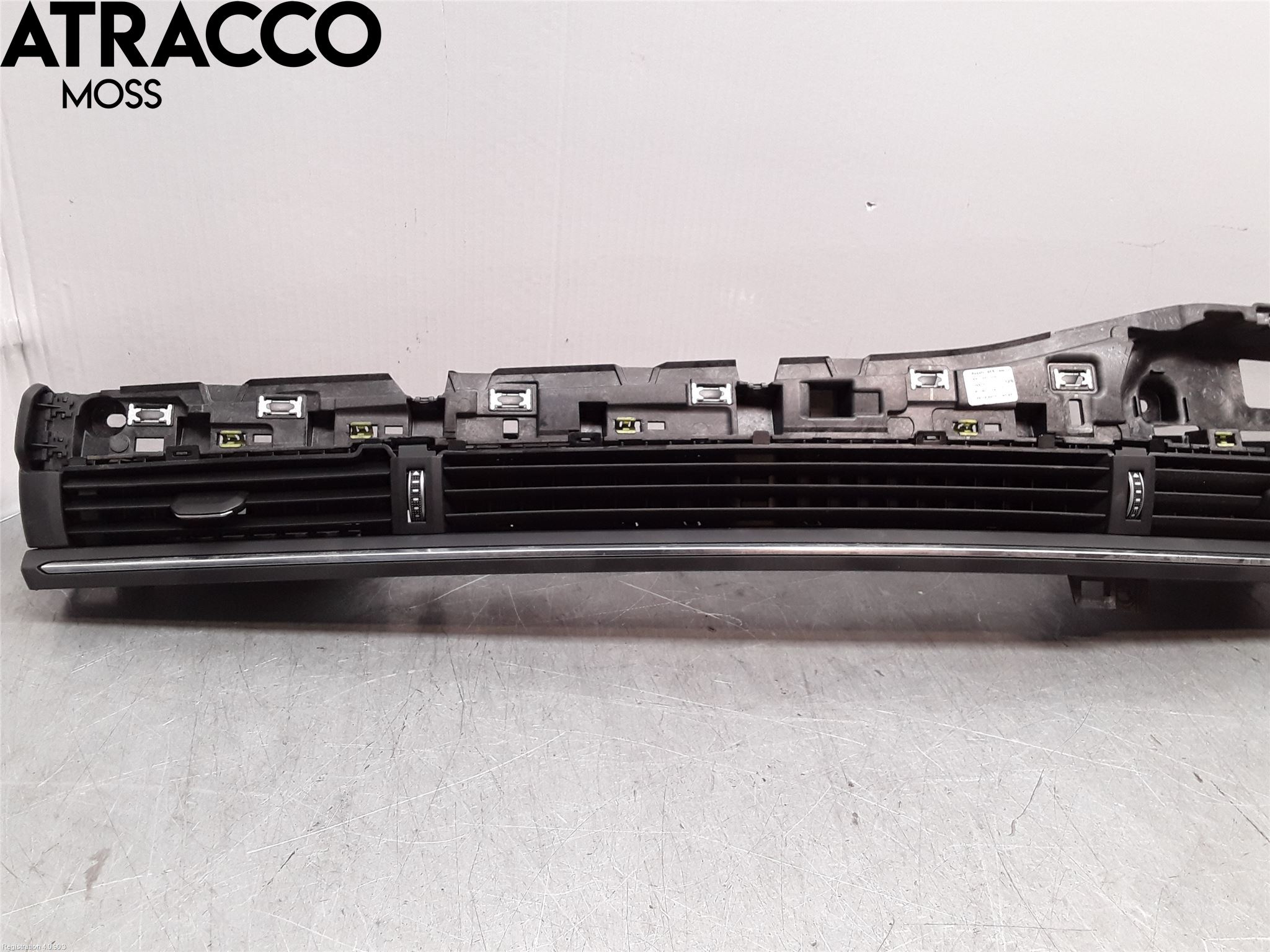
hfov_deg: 63.4
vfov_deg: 49.7
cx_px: 635
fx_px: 1027
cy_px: 476
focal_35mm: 28
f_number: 1.9
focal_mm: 2.91
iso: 64
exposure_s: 1/50
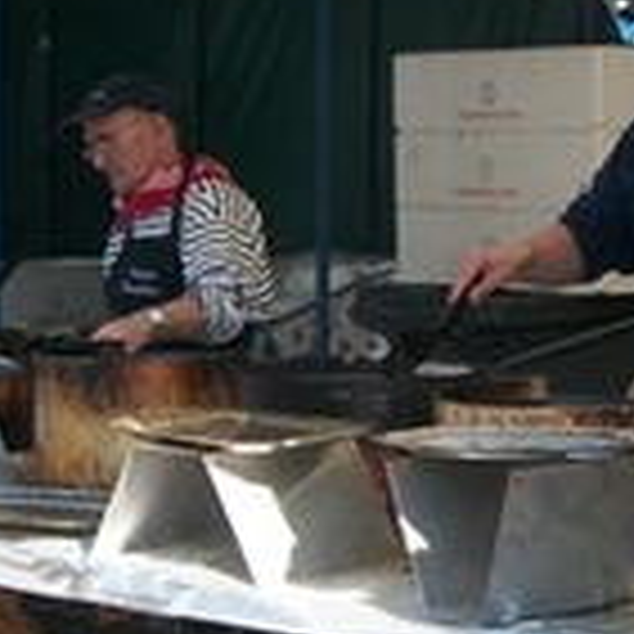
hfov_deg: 14.5
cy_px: 373
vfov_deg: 14.5
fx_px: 2487
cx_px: 369
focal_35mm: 120
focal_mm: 5.7
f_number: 2.9
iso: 80
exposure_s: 1/320
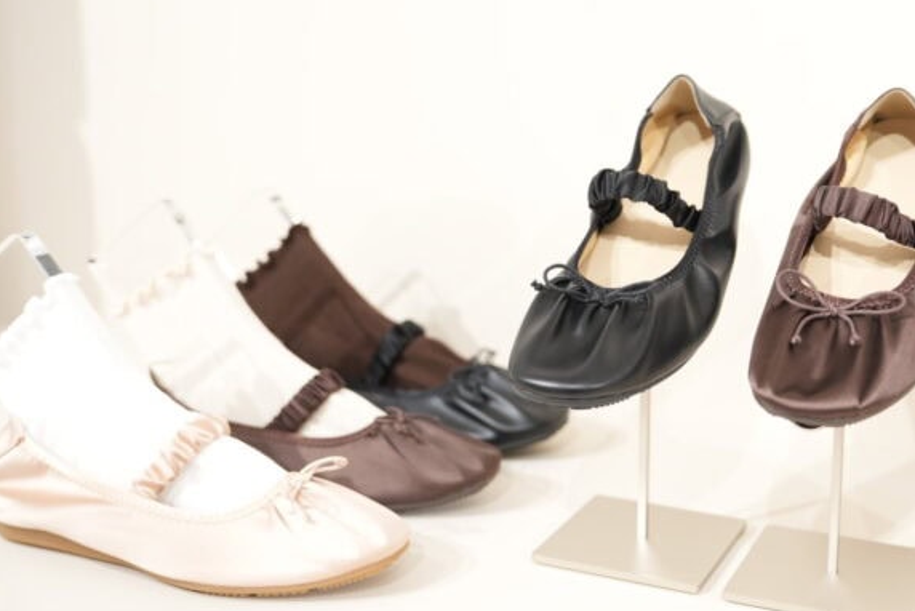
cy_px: 265
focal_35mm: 51
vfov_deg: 26.5
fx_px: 1297
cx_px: 584
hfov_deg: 38.6
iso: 1000
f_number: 2.8
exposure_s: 1/200
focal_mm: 38
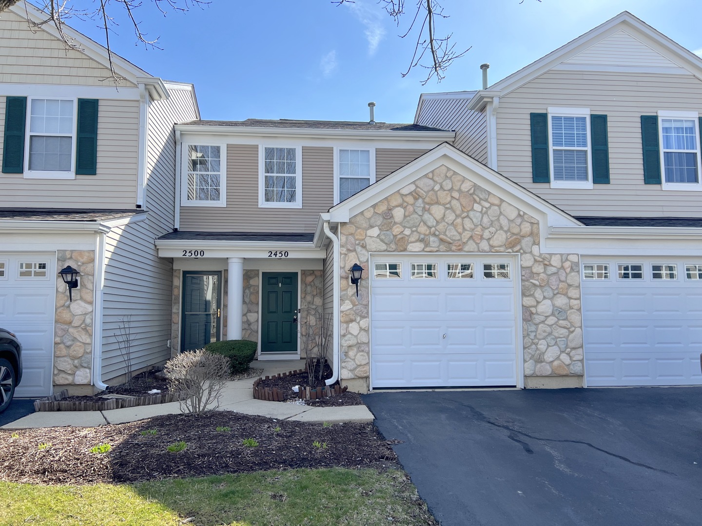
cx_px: 351
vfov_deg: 53.1
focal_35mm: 26
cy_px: 263
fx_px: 527
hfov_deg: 67.3
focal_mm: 5.7
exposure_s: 1/1869
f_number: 1.5
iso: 50
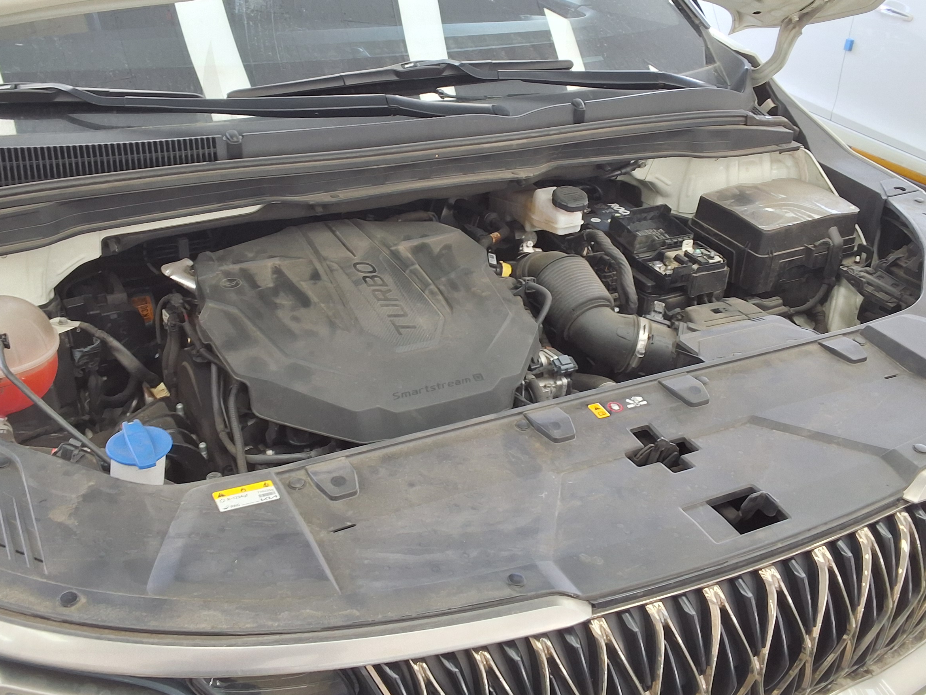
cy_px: 281
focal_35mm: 39
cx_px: 440
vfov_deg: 36.7
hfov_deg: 47.8
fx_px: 1043
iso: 50
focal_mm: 2.91
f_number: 1.9
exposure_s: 1/60
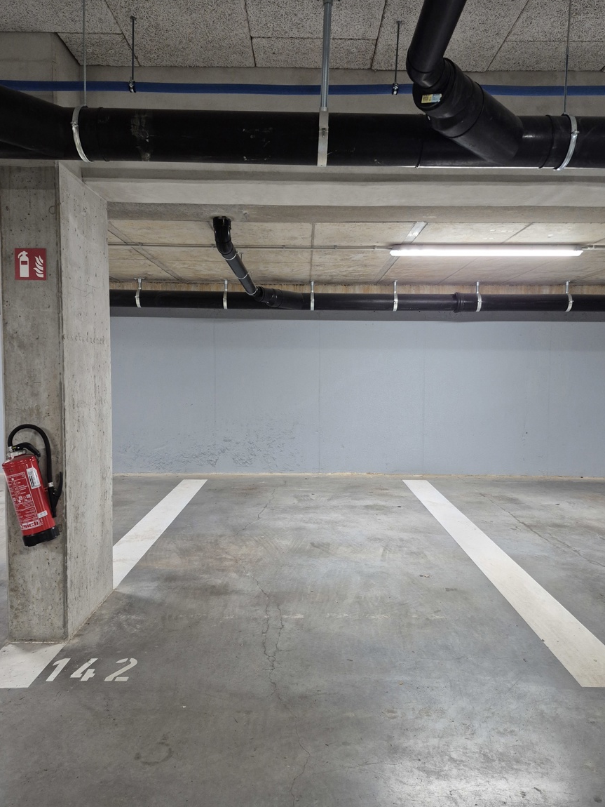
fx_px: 559
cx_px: 313
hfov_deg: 56.8
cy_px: 403
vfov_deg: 71.6
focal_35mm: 24
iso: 500
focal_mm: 5.4
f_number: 1.8
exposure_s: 1/100
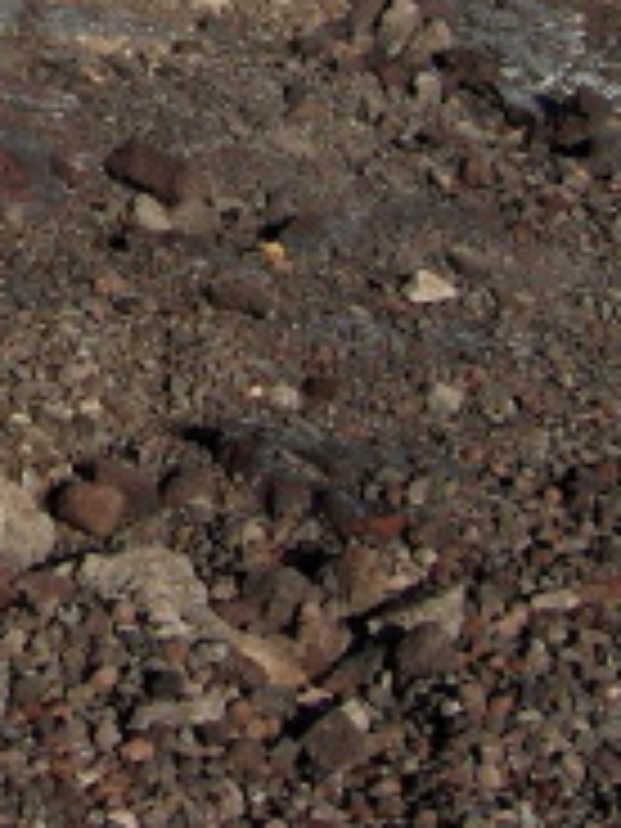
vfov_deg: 12.1
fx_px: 3803
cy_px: -189
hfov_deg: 9.0
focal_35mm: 159
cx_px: -436
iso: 100
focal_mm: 8
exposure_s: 1/746
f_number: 4.8
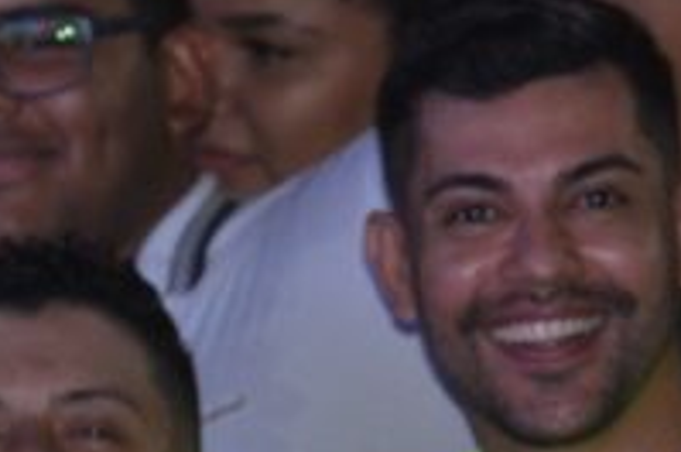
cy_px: 532
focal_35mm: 839
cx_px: 804
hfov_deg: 2.5
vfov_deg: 1.6
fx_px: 15844
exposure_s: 1/60
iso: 1000
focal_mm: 145
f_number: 7.1
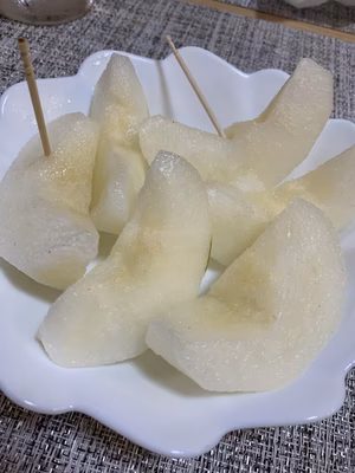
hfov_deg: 53.1
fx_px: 356
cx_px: 178
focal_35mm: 26
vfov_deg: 67.3
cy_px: 236
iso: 80
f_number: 1.8
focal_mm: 4.25
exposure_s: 1/120
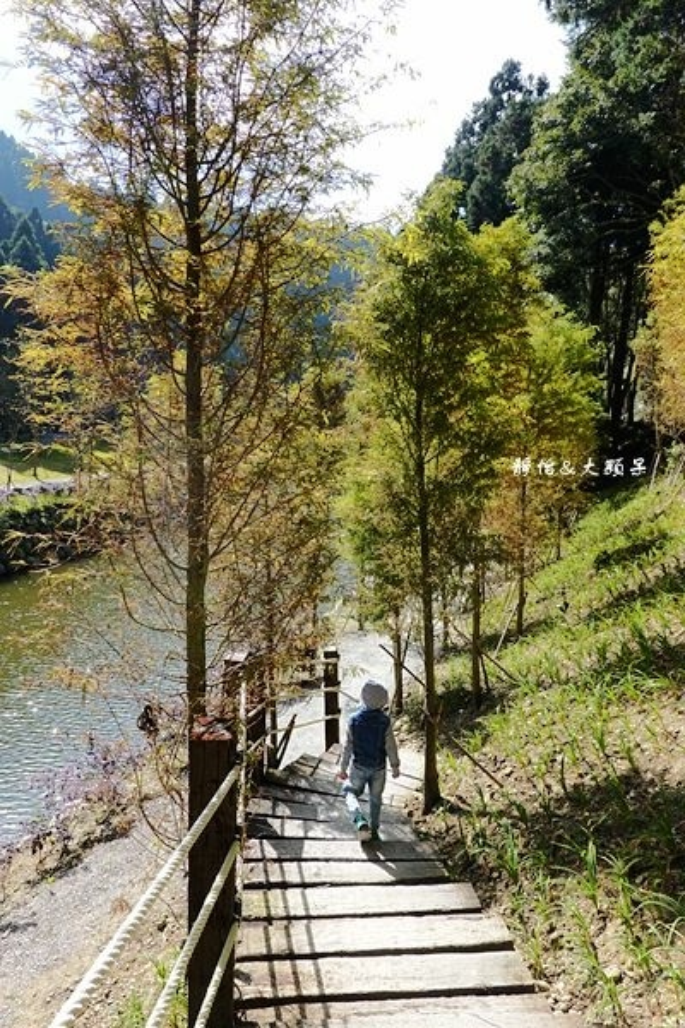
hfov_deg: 53.1
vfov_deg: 73.7
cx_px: 342
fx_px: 685
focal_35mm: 24
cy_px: 514
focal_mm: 9
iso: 125
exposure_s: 1/320
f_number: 4
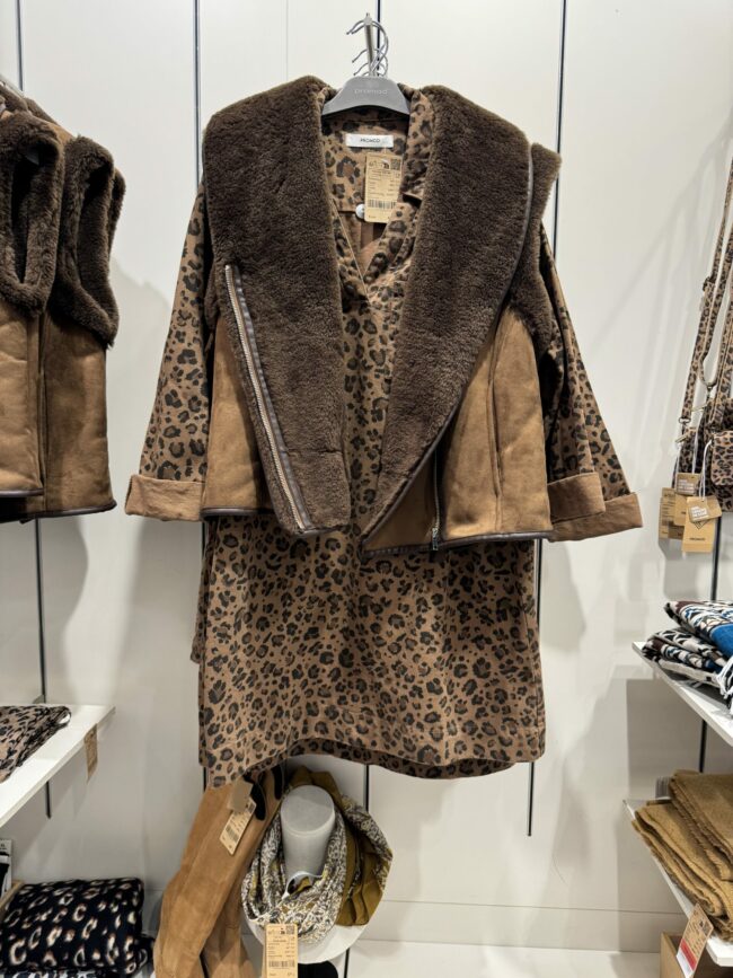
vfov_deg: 71.6
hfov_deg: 56.8
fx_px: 678
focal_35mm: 24
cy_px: 489
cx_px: 366
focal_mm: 6.76
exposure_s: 1/100
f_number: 1.78
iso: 160
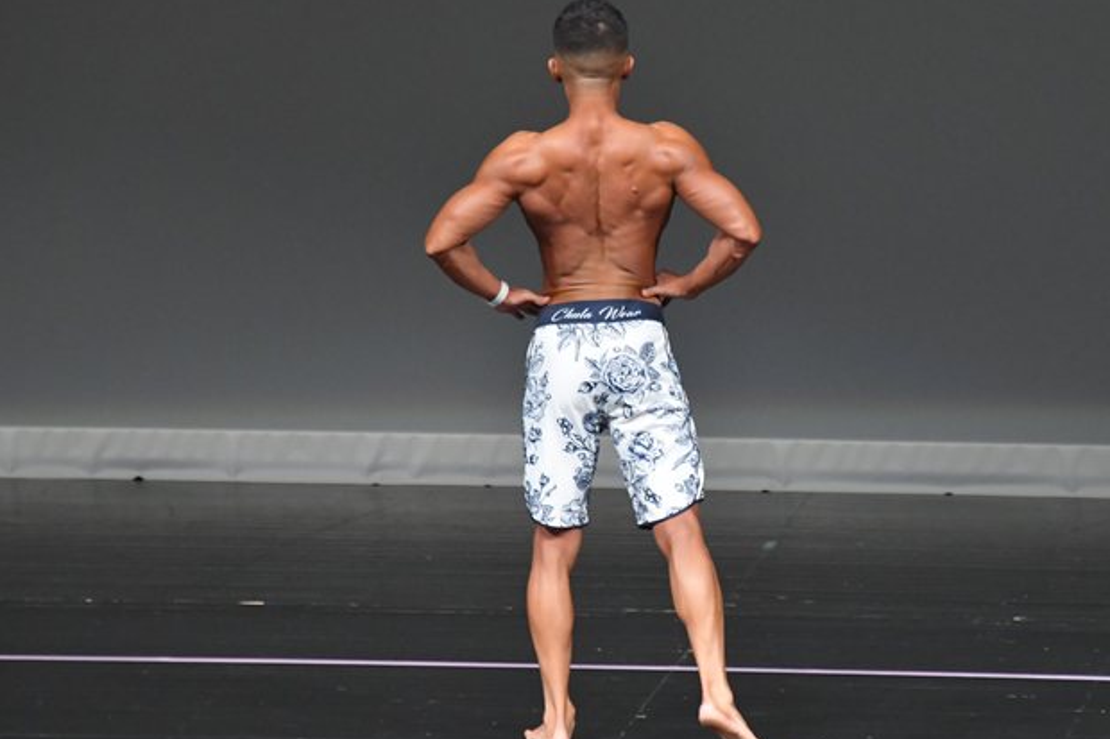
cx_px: 662
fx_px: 13285
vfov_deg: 3.2
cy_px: 365
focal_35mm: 431
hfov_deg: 4.8
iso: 4000
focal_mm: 230
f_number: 5.6
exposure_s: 1/400
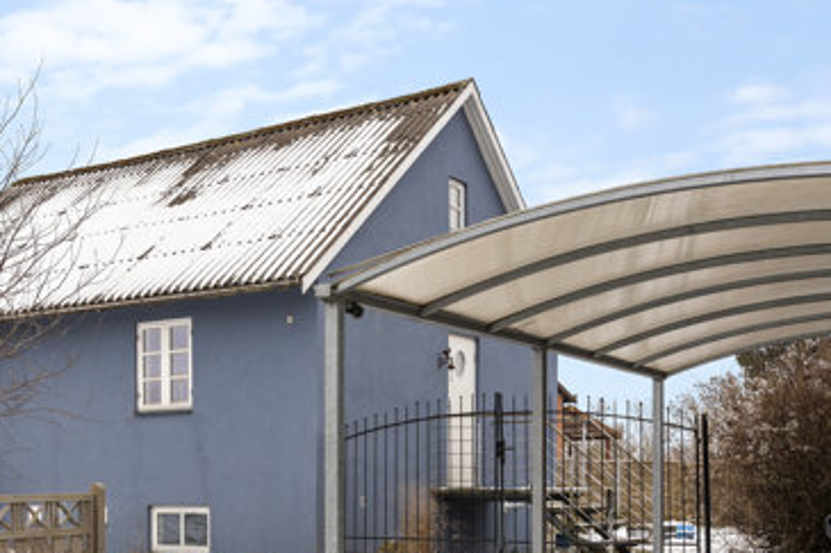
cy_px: 441
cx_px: 184
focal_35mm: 51
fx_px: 1177
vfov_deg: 26.0
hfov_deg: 37.7
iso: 320
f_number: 8
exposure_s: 1/60
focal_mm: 31
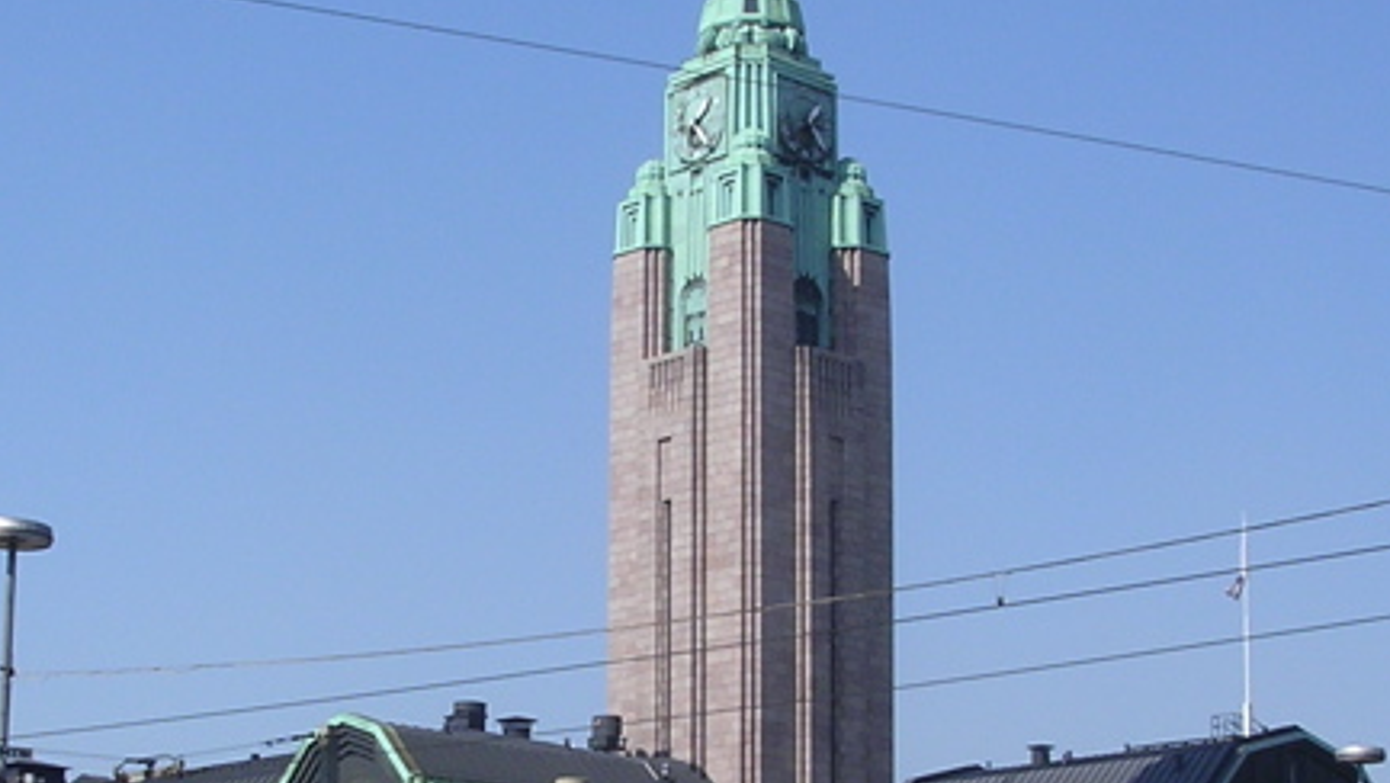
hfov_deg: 24.7
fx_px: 3171
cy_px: 634
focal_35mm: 86
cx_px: 620
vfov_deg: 14.0
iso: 100
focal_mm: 5.8
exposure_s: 1/330
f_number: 5.6
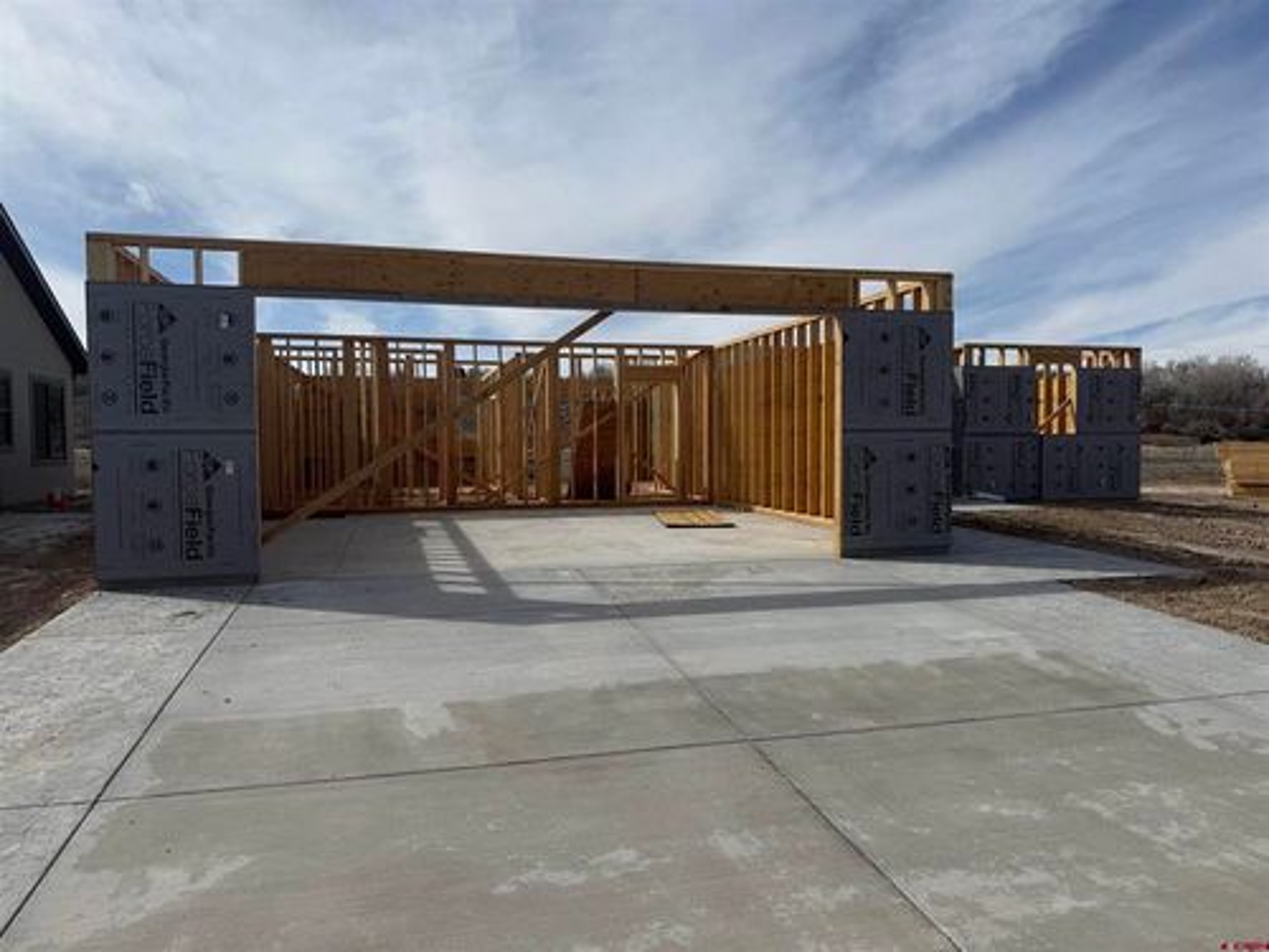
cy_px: 476
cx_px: 634
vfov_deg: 56.8
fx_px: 880
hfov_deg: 71.6
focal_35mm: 24
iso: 80
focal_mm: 6.76
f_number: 1.78
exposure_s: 1/9091
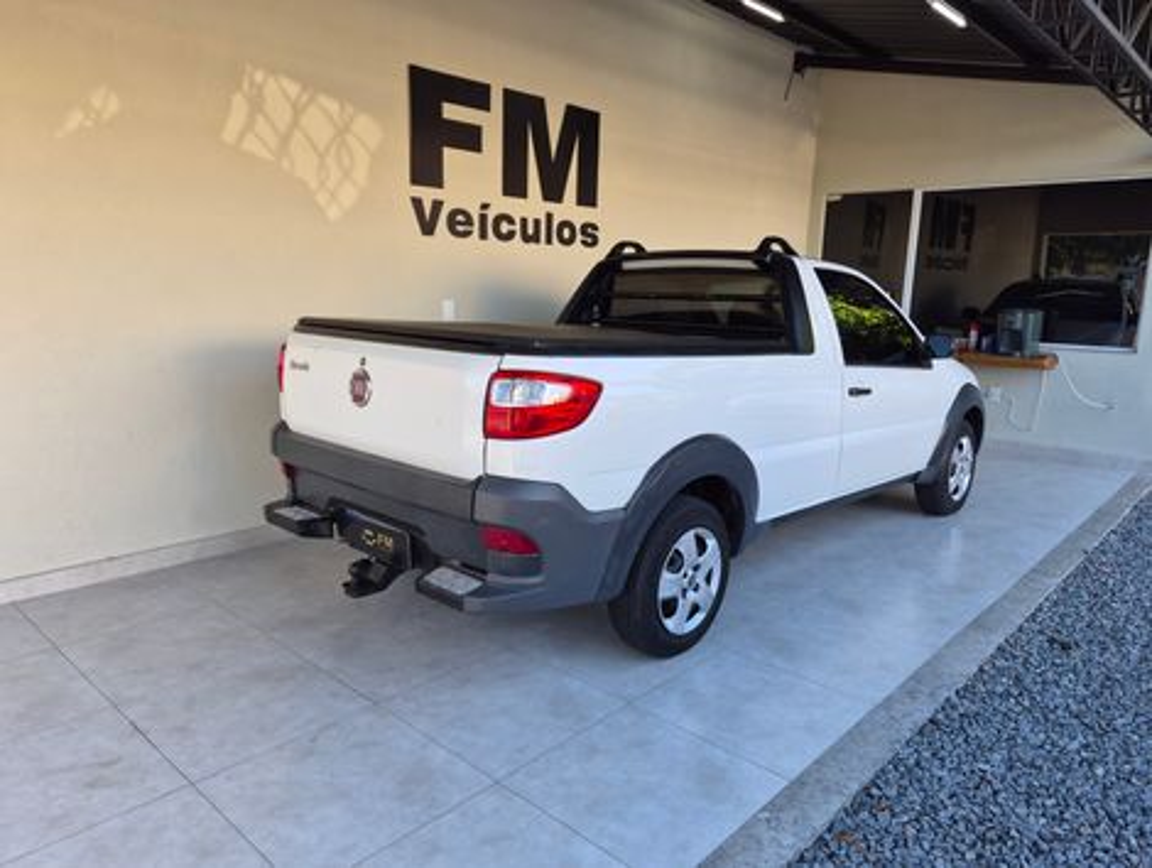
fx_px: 767
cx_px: 576
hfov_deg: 73.8
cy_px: 434
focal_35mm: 23
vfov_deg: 59.0
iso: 25
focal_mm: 5.4
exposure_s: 1/145
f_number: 1.8
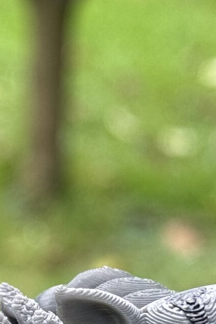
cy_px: 357
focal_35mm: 199
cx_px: 98
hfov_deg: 6.9
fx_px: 1791
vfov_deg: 10.2
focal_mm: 6.76
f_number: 1.78
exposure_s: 1/371
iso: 64
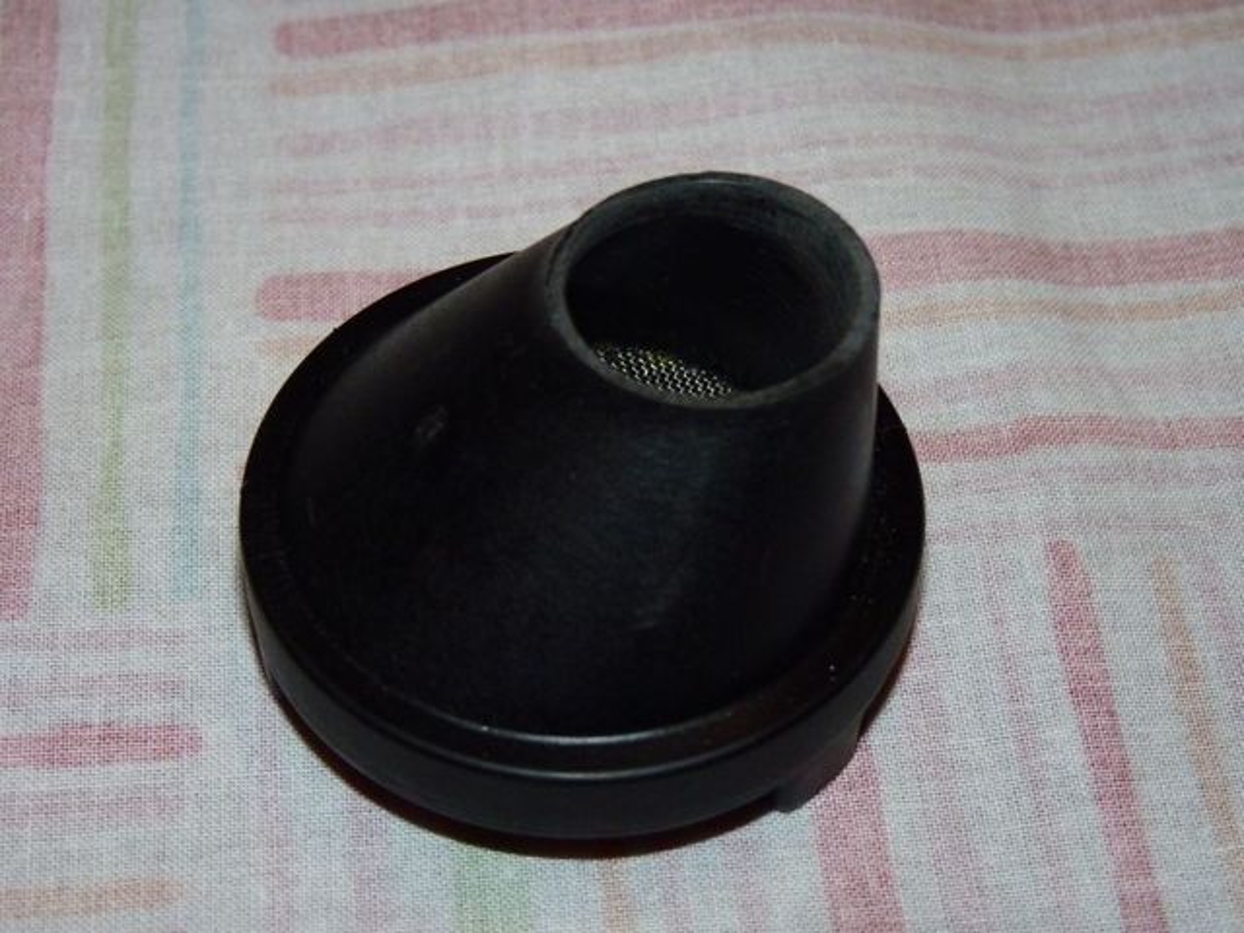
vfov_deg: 20.4
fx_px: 2587
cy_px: 466
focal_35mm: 72
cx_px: 622
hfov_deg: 27.0
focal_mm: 12.8
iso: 400
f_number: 3.4
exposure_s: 1/40
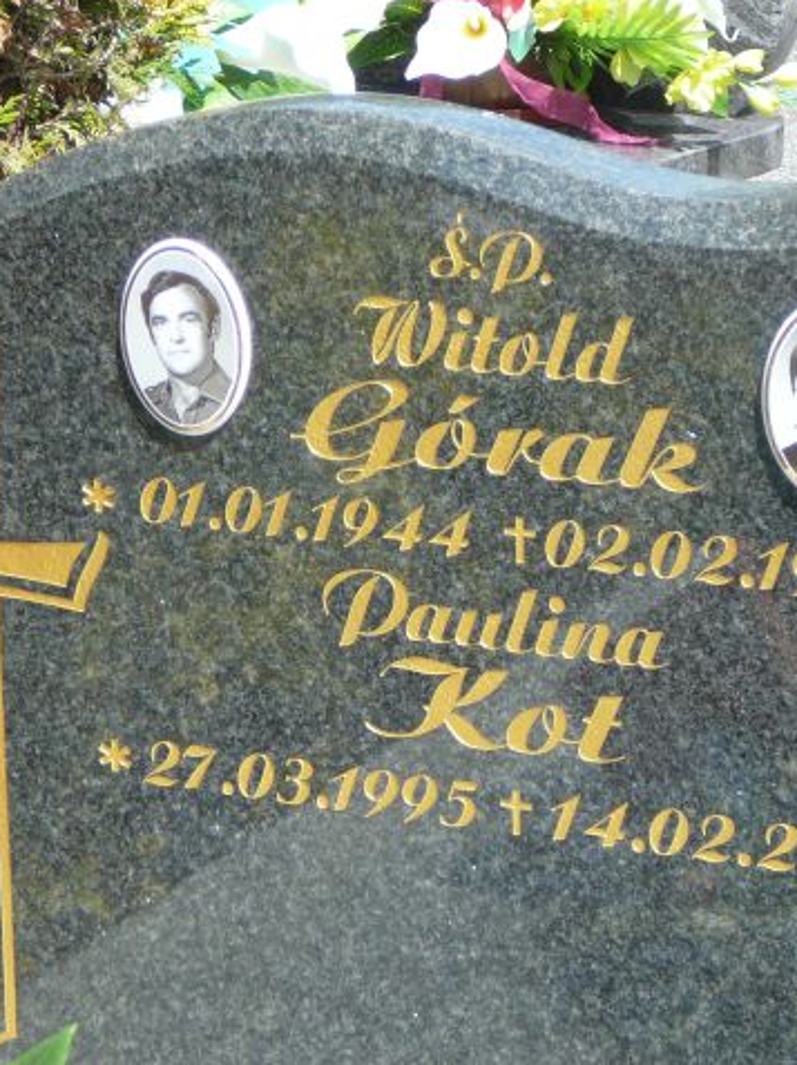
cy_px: 531
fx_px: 4334
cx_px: 386
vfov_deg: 14.0
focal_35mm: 141
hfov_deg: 10.5
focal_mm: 15.6
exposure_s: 1/320
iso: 80
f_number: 3.9
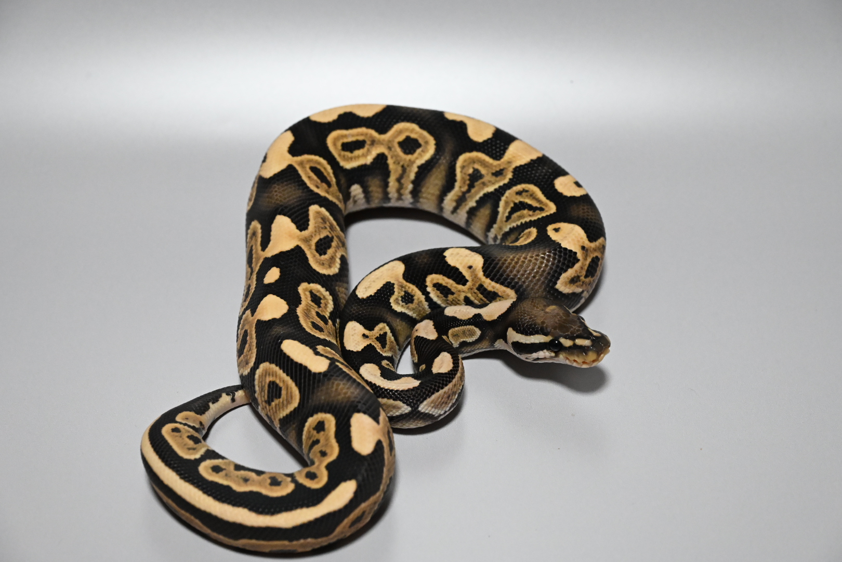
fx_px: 1941
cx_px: 421
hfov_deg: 24.5
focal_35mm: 83
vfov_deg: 16.5
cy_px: 281
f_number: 9
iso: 12800
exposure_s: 1/100
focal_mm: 83
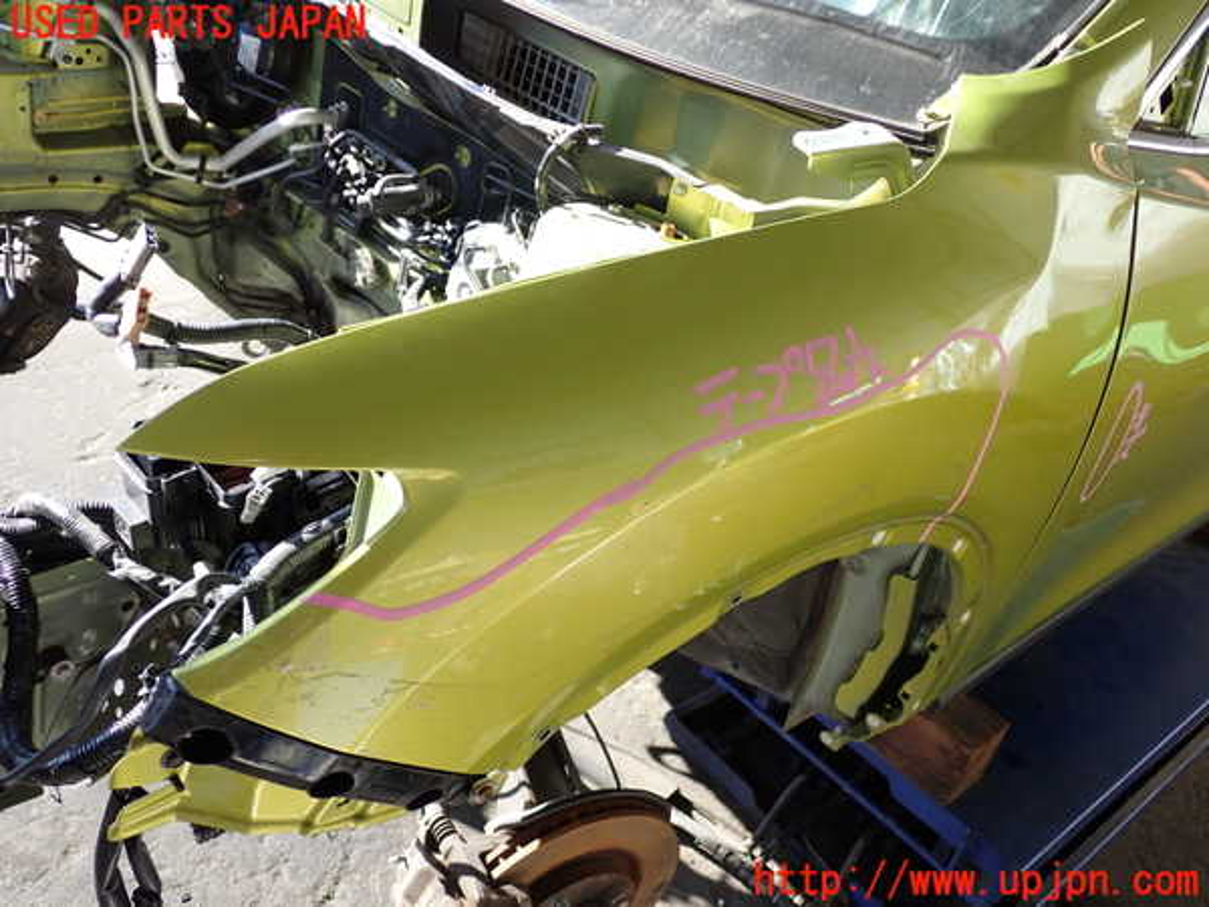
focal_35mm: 36
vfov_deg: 39.7
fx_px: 1257
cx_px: 604
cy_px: 454
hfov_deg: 51.4
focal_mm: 6.37
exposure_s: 1/200
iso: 100
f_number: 2.5
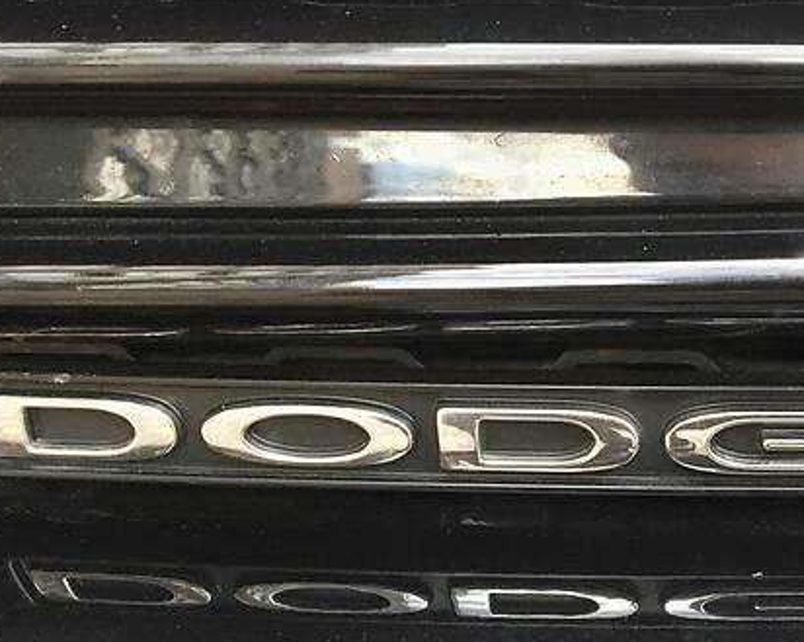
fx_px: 1308
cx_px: 564
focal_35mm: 55
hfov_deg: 33.7
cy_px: 451
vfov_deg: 27.3
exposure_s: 1/33
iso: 50
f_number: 2.2
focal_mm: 4.2
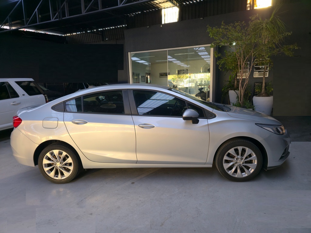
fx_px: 207
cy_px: 116
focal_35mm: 23
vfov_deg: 58.9
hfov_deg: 73.9
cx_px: 156
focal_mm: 6.3
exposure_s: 1/60
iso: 25
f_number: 1.7
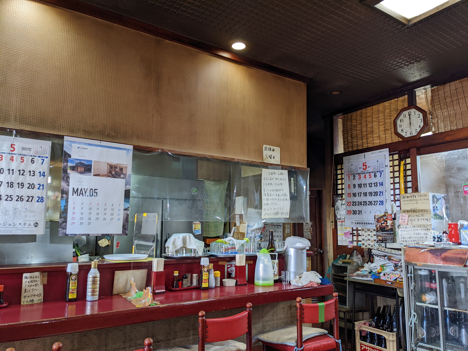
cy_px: 176
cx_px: 234
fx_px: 365
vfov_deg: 51.4
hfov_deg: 65.3
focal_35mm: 27
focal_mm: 4.38
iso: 74
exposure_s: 1/25
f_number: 1.73
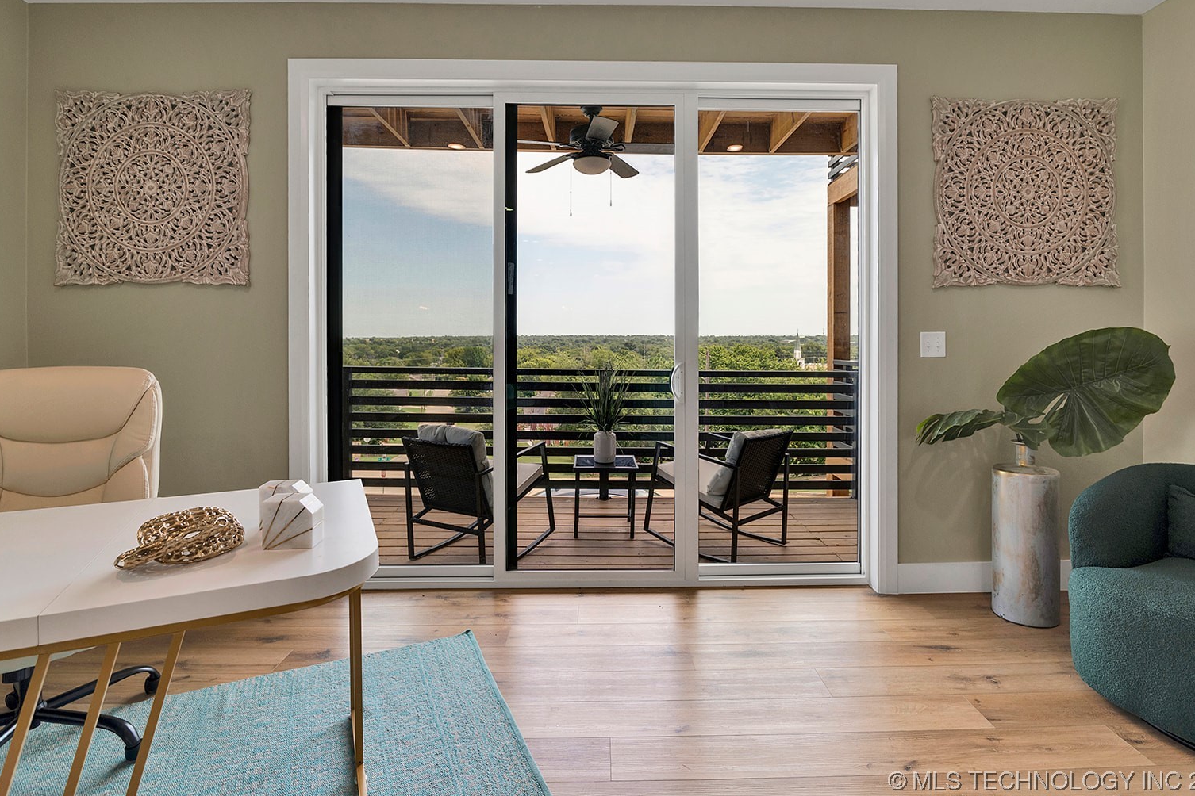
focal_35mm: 17
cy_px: 382
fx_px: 564
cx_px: 613
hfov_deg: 93.3
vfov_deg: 70.4
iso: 250
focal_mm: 16
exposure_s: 1/125
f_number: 8
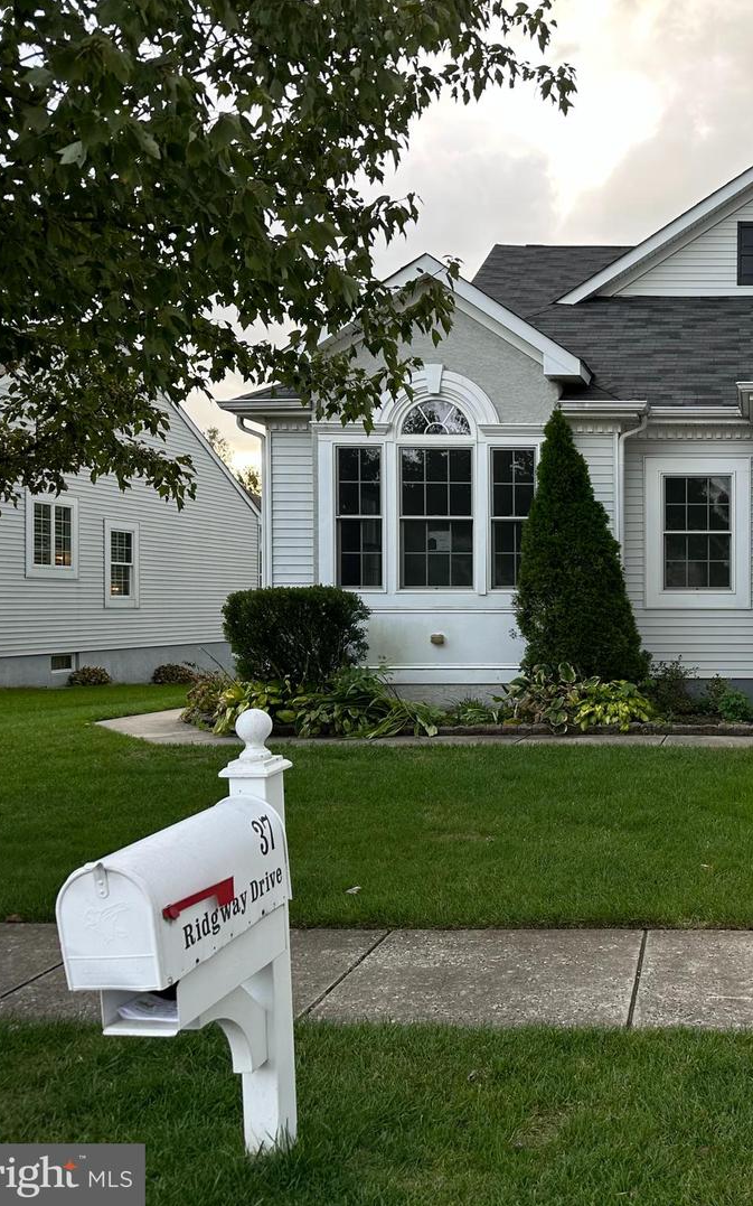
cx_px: 754
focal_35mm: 34
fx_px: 1117
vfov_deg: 56.7
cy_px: 604
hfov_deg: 34.0
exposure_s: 1/167
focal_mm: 6.86
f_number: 1.78
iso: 64
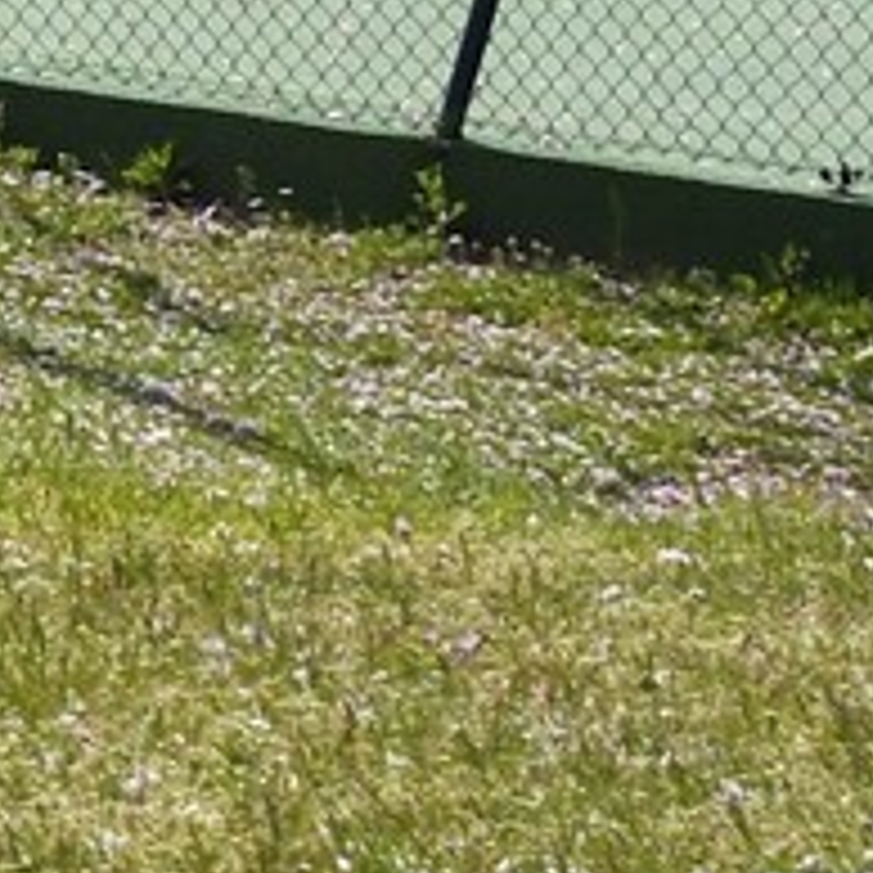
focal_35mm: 267
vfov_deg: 6.4
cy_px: -659
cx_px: -1953
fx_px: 7618
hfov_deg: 6.0
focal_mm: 38
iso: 200
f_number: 11
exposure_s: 1/320
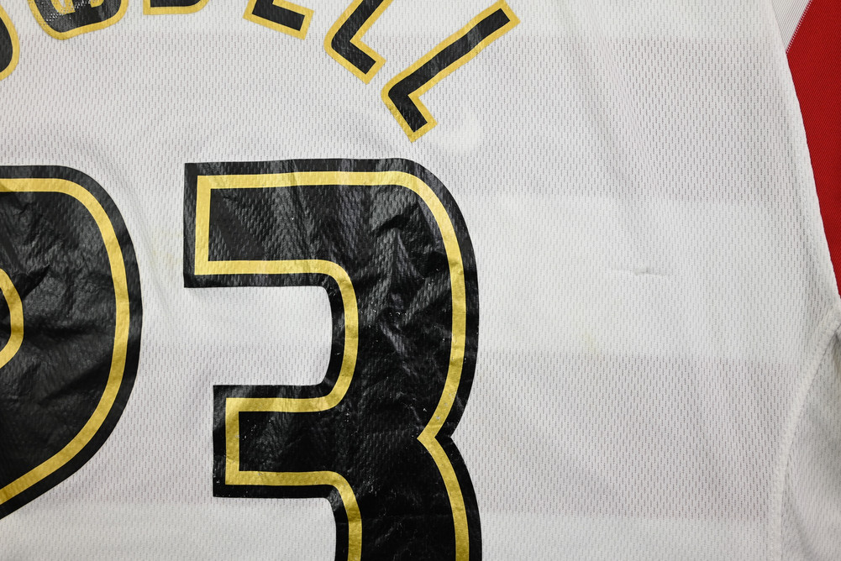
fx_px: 771
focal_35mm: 33
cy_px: 280
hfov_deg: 57.2
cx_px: 420
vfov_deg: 40.0
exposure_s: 1/125
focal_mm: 33
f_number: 4.8
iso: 200
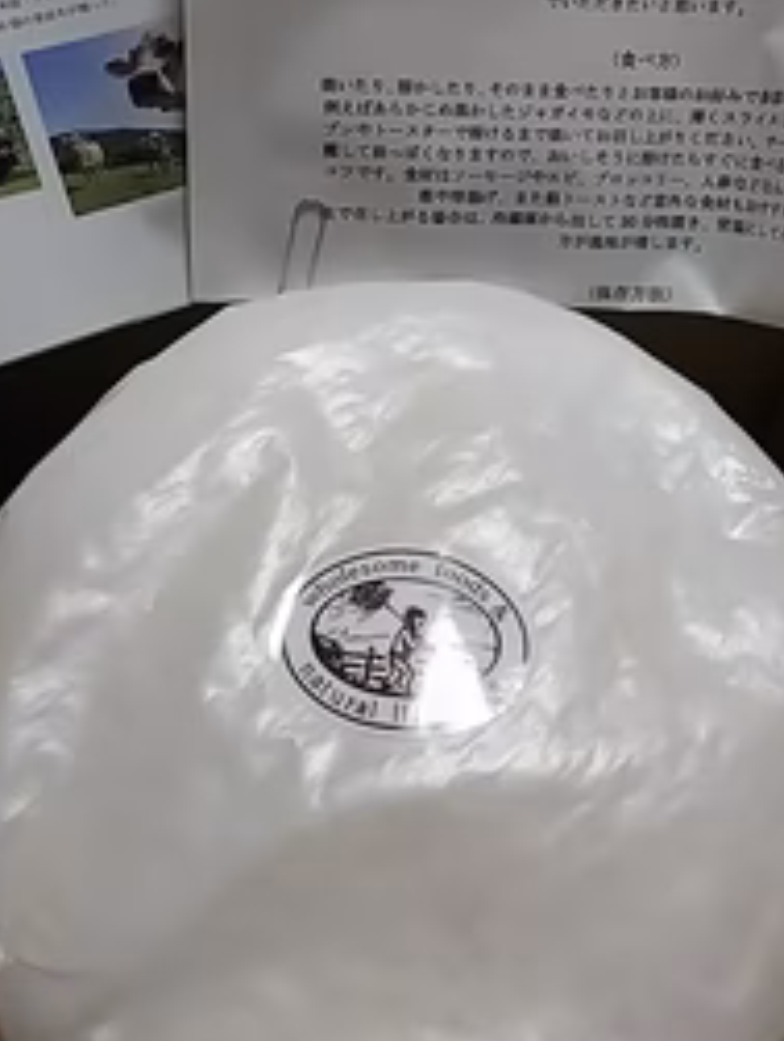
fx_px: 1054
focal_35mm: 35
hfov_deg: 40.7
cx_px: 431
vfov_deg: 50.3
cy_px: 257
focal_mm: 3.4
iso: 250
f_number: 1.94
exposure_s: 1/30
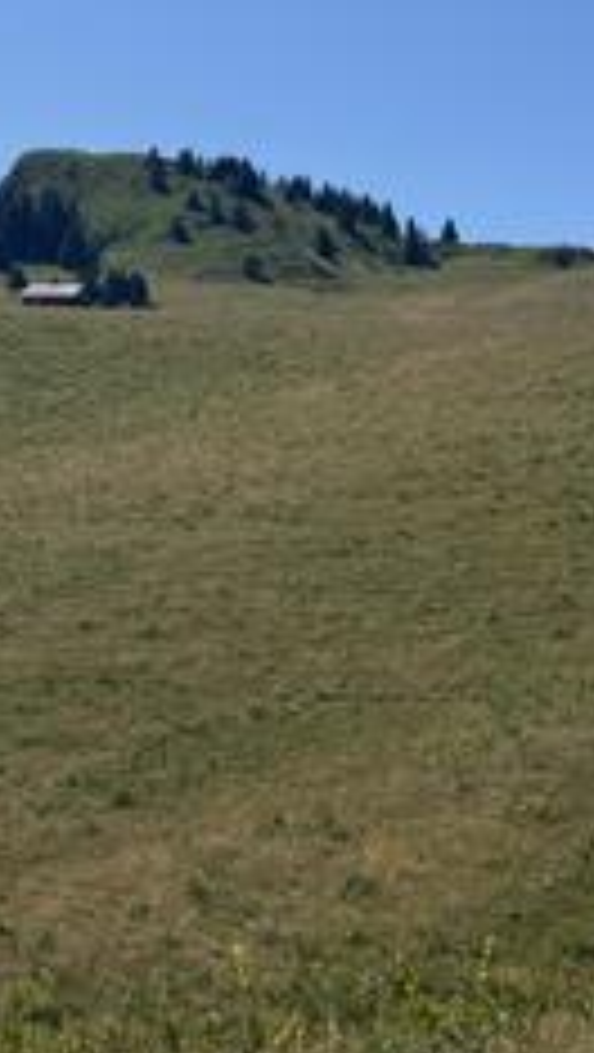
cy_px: 302
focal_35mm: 67
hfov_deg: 18.0
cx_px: 207
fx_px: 1872
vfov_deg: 31.0
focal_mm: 6.76
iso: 80
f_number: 1.78
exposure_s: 1/7353
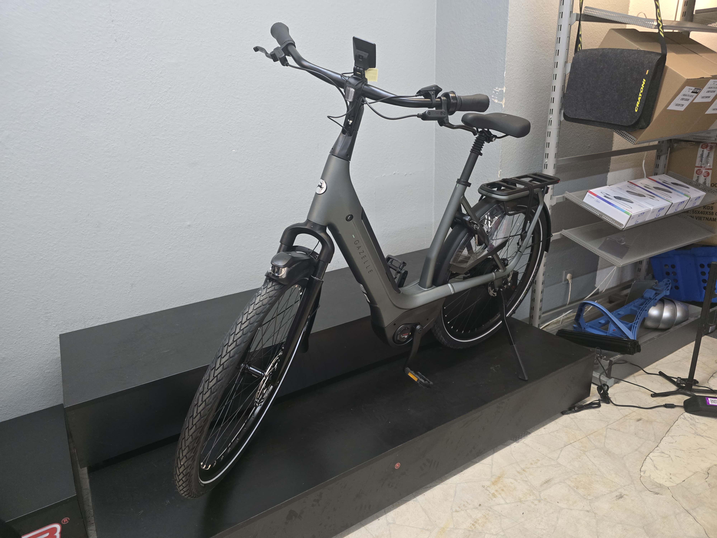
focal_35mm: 23
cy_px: 269
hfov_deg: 73.9
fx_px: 476
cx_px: 358
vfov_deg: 58.9
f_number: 1.7
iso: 800
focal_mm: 6.3
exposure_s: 1/100
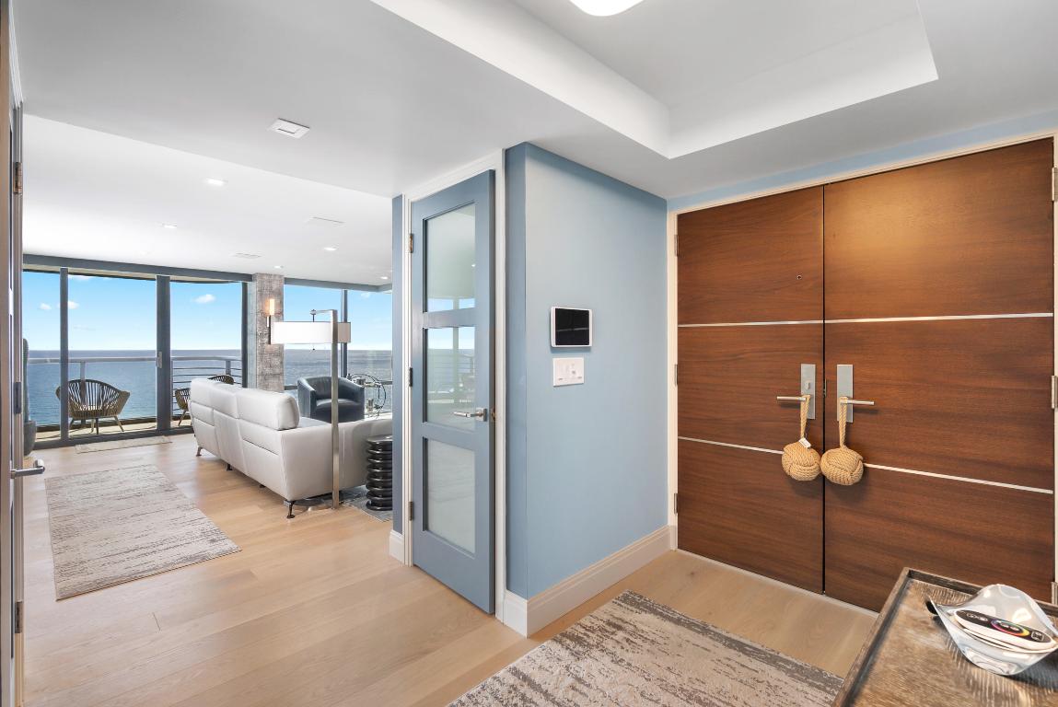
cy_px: 354
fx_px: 471
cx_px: 529
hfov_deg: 96.7
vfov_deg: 73.8
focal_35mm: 16
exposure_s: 1/15
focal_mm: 16
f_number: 8
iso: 200
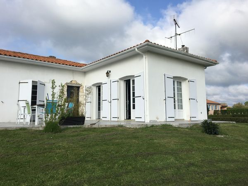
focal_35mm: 29
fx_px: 208
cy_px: 93
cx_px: 124
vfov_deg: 48.2
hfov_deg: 61.7
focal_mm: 4.15
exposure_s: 1/1479
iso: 25
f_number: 2.2
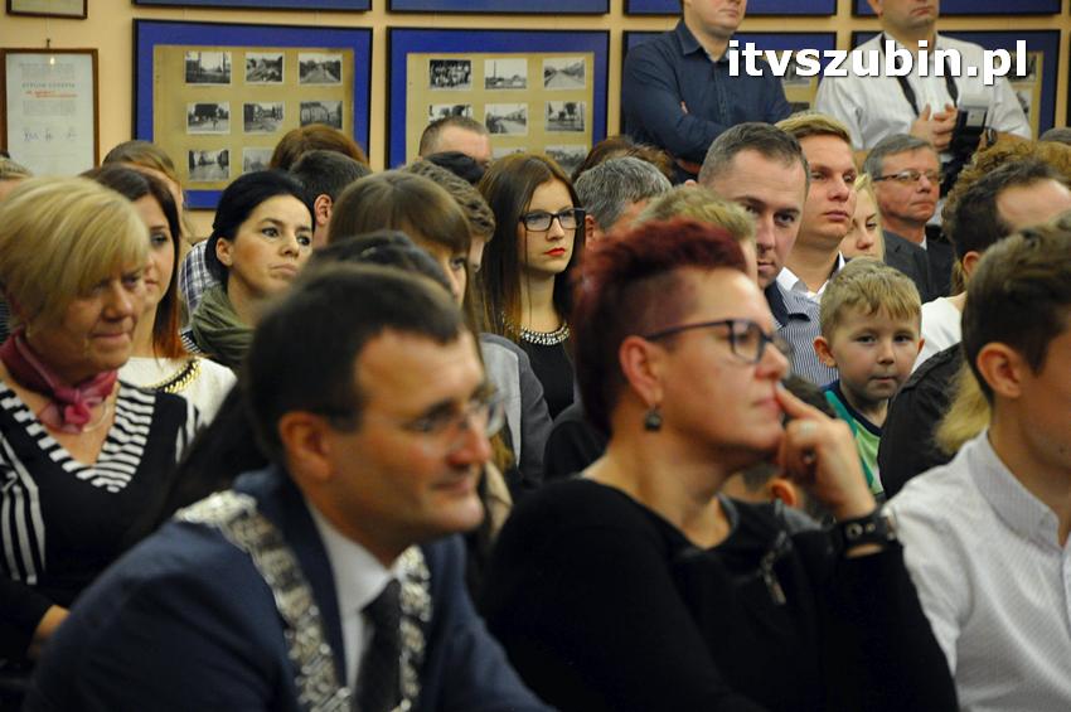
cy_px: 356
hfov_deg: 13.1
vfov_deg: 8.7
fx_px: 4681
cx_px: 536
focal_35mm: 158
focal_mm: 105
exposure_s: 1/80
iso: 2500
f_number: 5.6
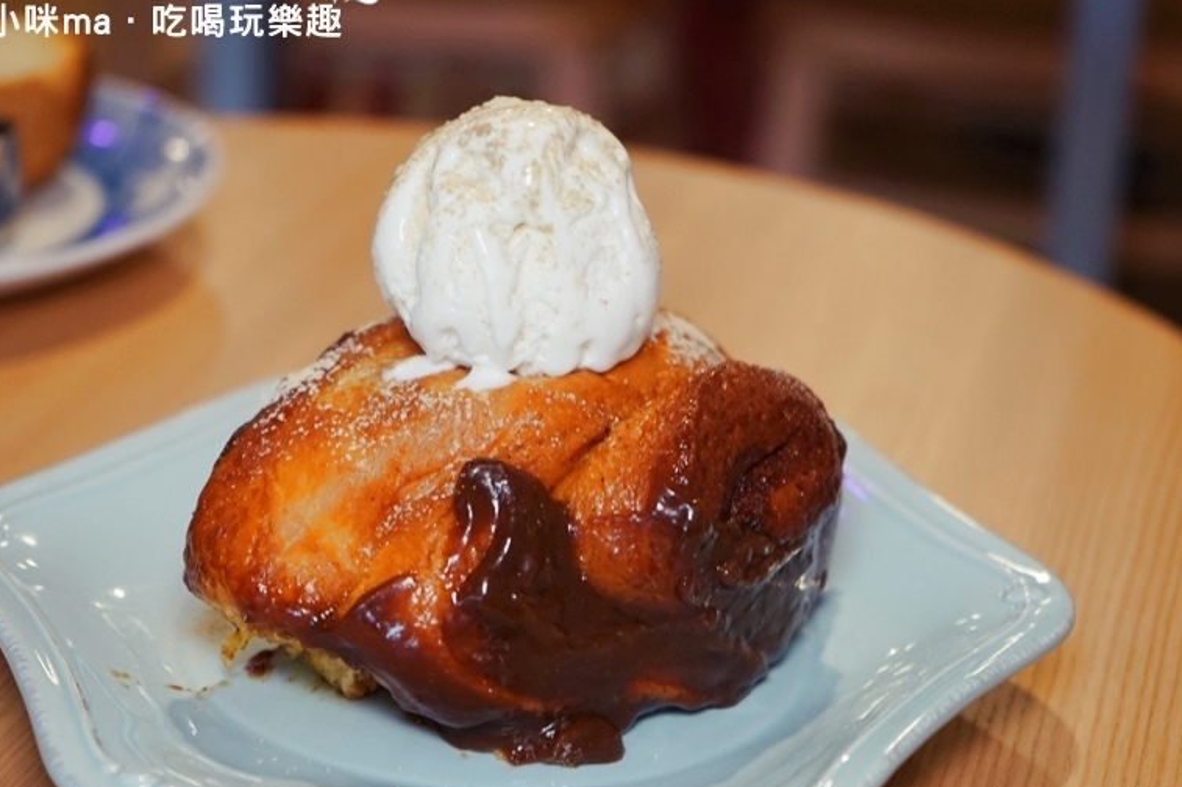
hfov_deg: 27.4
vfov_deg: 18.4
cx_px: 564
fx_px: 2428
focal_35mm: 74
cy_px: 377
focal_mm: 70
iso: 1250
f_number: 5.6
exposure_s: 1/80
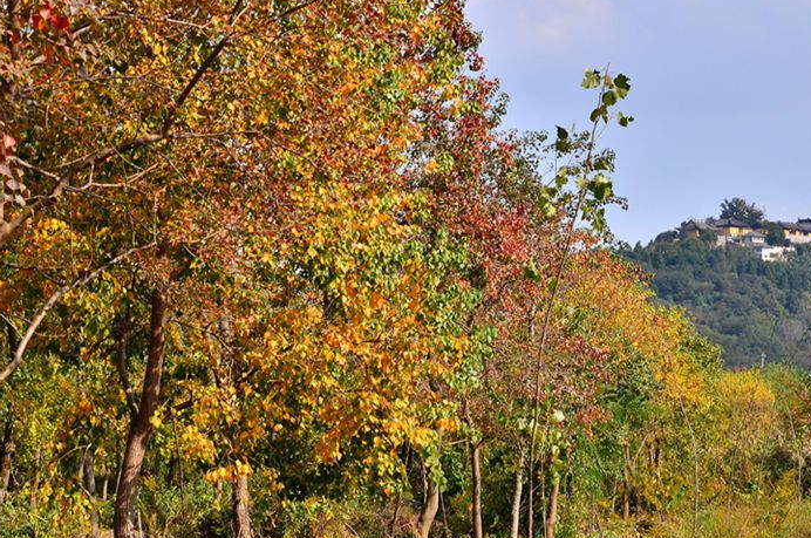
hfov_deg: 15.9
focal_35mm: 129
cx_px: 376
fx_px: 2901
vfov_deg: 10.6
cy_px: 173
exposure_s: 1/100
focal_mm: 62
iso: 100
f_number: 10
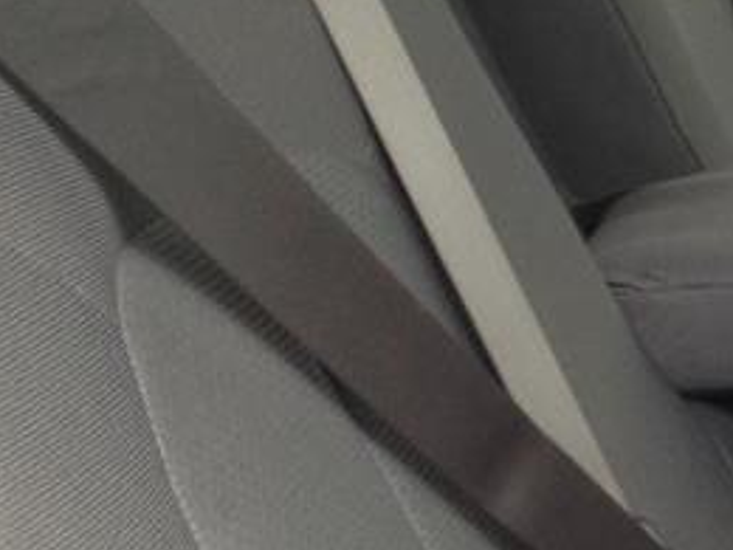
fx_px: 2753
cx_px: 1052
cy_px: 417
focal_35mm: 130
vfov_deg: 11.4
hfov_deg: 14.3
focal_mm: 4.13
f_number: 2.4
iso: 50
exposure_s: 1/40
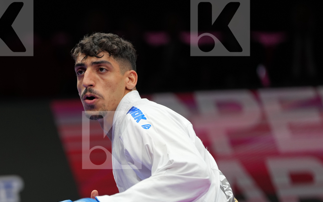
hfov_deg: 5.4
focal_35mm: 388
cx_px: 4
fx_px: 3416
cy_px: 140
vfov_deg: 3.4
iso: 640
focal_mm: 188
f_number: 2.8
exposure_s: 1/1000
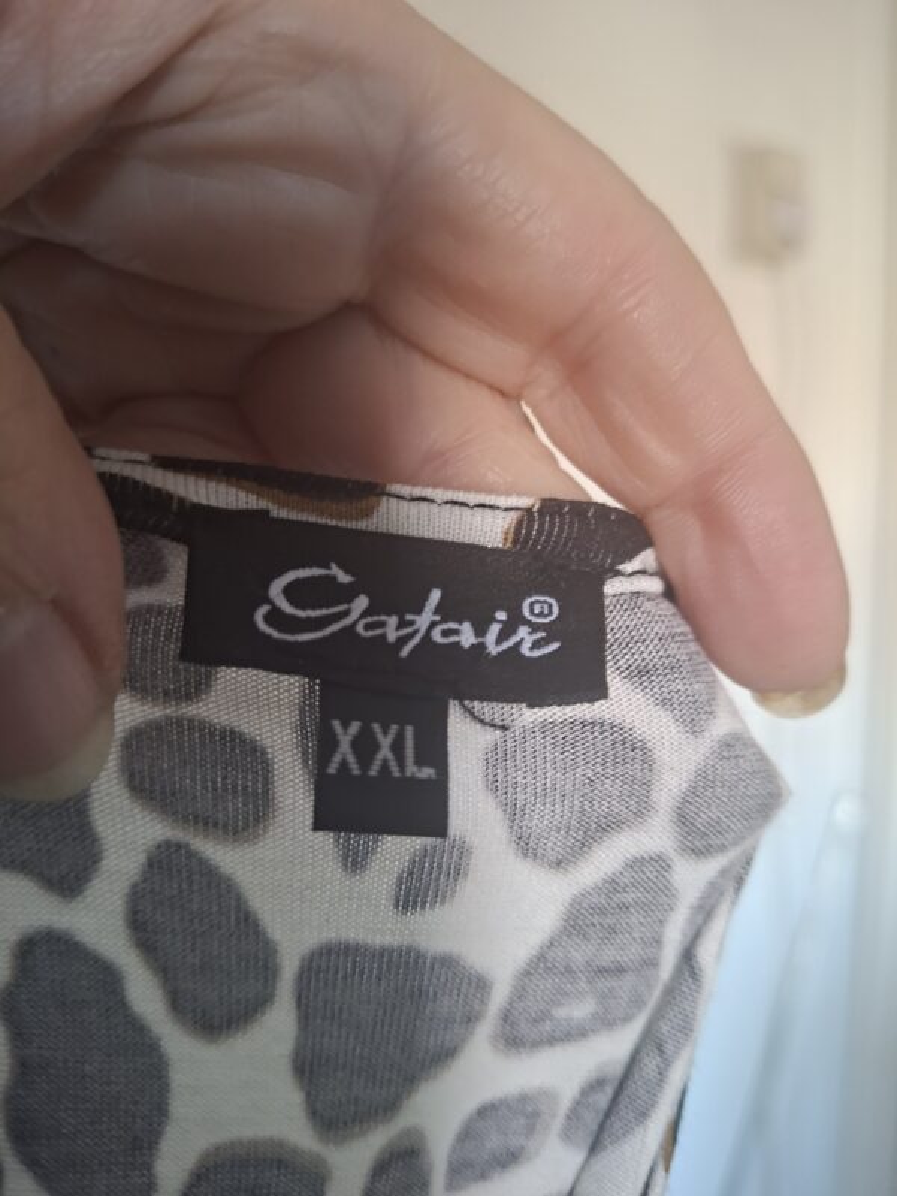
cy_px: 598
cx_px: 448
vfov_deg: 73.9
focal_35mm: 23
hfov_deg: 58.9
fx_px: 795
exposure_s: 1/30
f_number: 1.8
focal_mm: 5.54
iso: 400
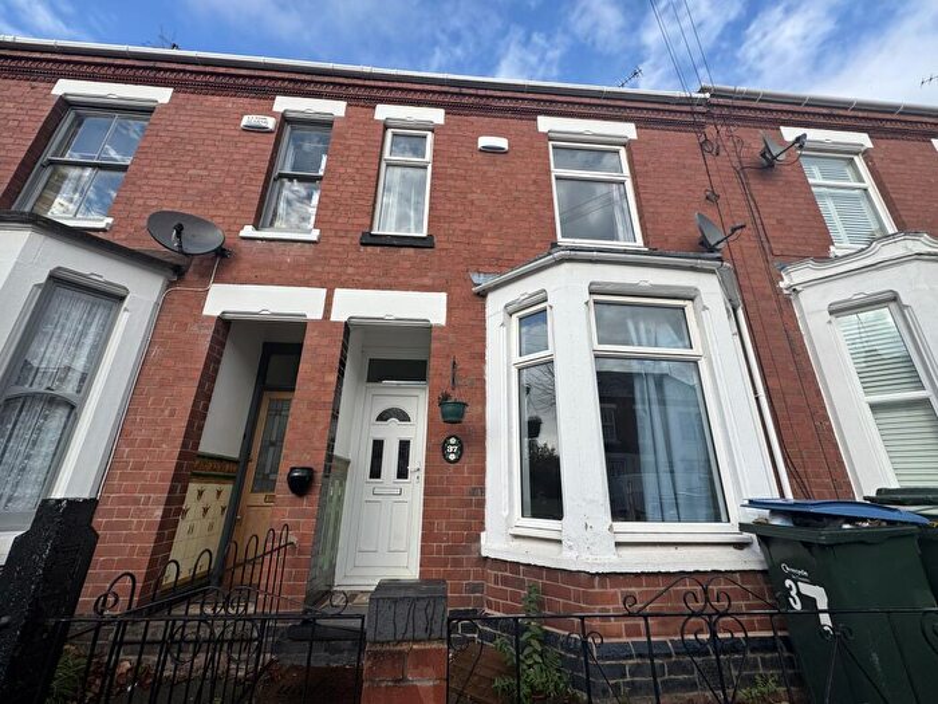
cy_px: 352
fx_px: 379
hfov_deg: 102.1
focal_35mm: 14
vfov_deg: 85.7
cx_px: 469
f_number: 2.2
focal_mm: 2.22
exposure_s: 1/910
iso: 50
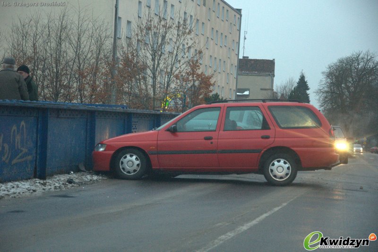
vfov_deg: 12.2
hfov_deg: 18.2
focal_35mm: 112
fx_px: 1181
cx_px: 189
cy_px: 126
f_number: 5.3
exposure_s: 1/200
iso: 2000
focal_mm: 75
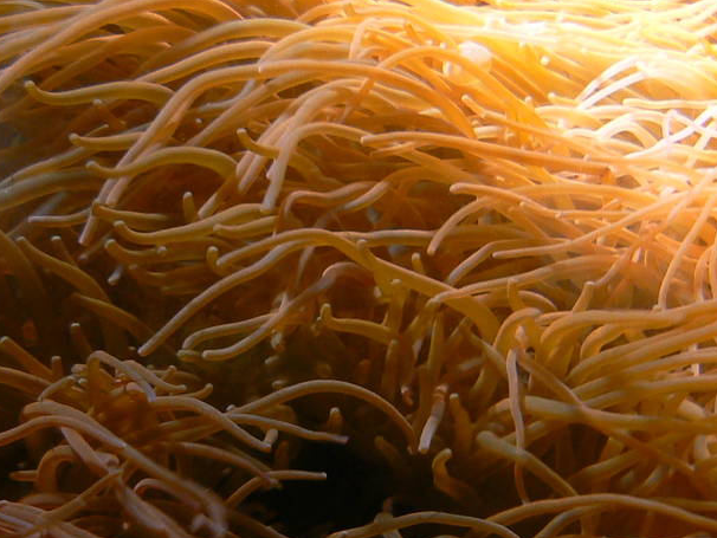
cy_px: 411
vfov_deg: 15.5
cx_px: 459
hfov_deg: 20.6
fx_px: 1969
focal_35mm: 95
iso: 80
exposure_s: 1/30
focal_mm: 6
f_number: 2.8
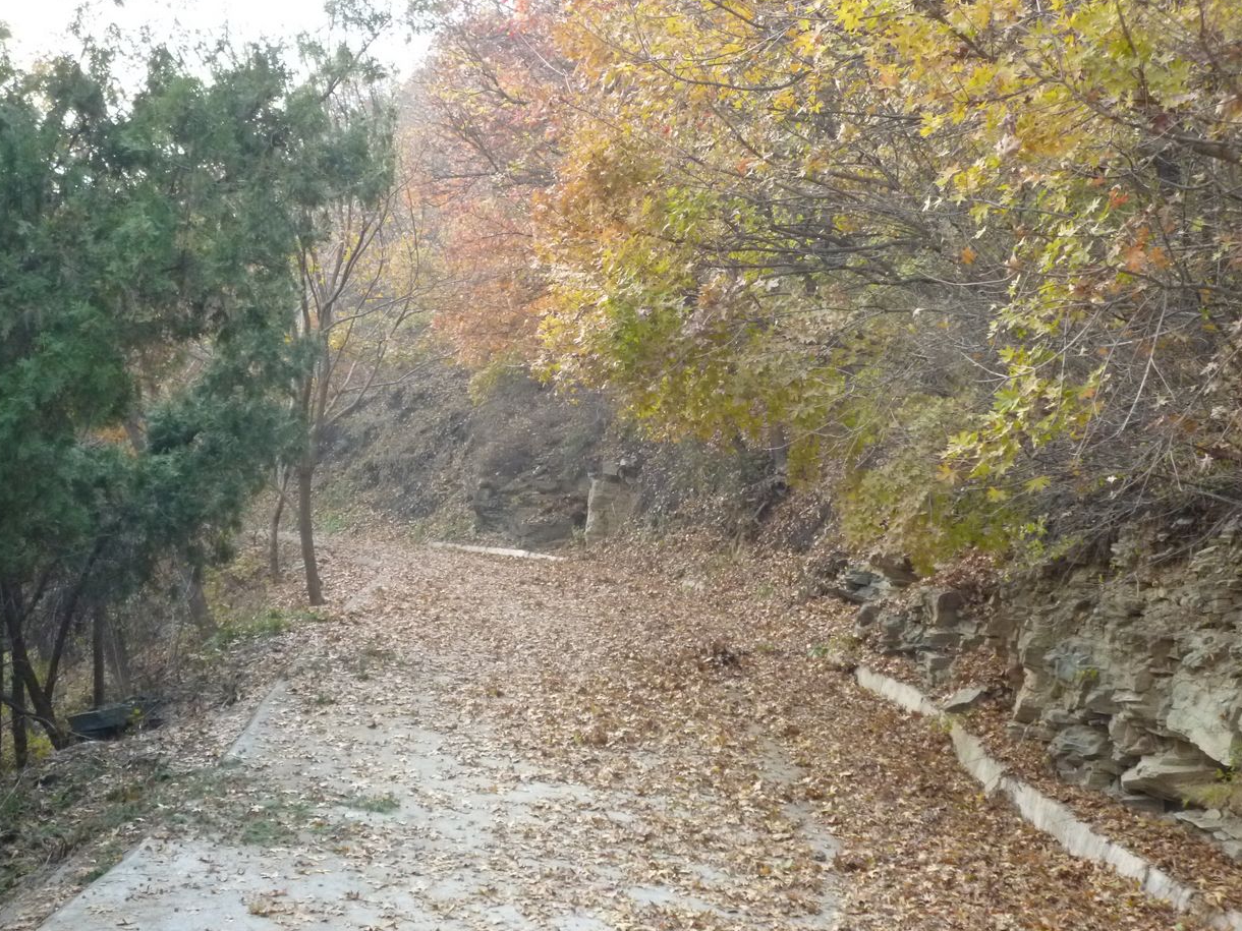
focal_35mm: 43
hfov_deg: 43.8
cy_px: 475
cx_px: 595
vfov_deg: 33.6
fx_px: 1543
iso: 400
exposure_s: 1/125
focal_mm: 7.3
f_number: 3.7
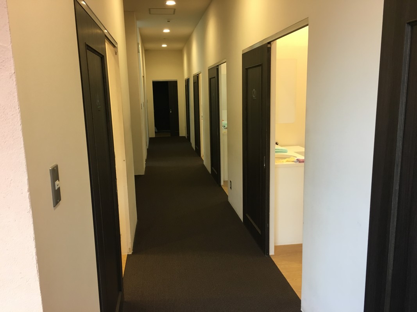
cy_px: 156
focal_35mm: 29
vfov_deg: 48.2
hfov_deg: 61.7
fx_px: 349
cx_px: 208
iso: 100
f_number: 2.2
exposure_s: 1/30
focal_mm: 4.15
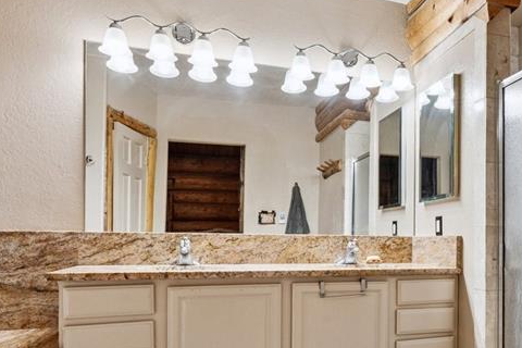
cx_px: 359
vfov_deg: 40.2
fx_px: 464
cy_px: 251
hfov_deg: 57.1
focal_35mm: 32
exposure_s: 1/6
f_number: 11
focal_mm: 15
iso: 800
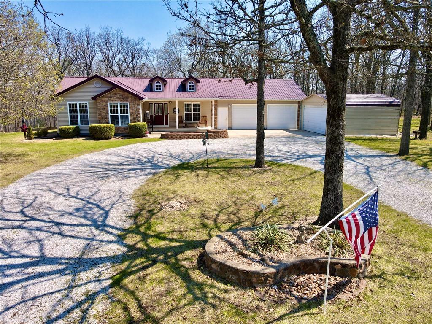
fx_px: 300
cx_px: 216
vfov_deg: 56.8
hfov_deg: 71.6
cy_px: 162
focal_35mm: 24
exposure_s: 1/500
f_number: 2.8
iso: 100
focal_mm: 4.5
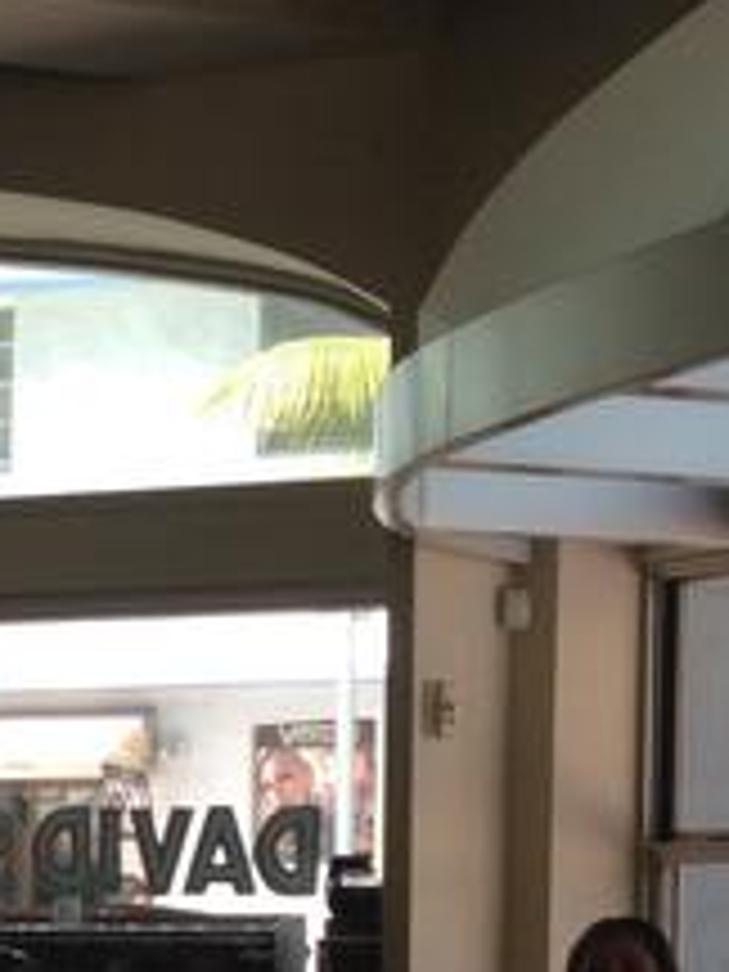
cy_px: 1120
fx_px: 3426
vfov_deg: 15.6
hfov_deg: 11.8
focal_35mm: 122
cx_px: -266
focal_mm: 4.12
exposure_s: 1/220
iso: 50
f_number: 2.4
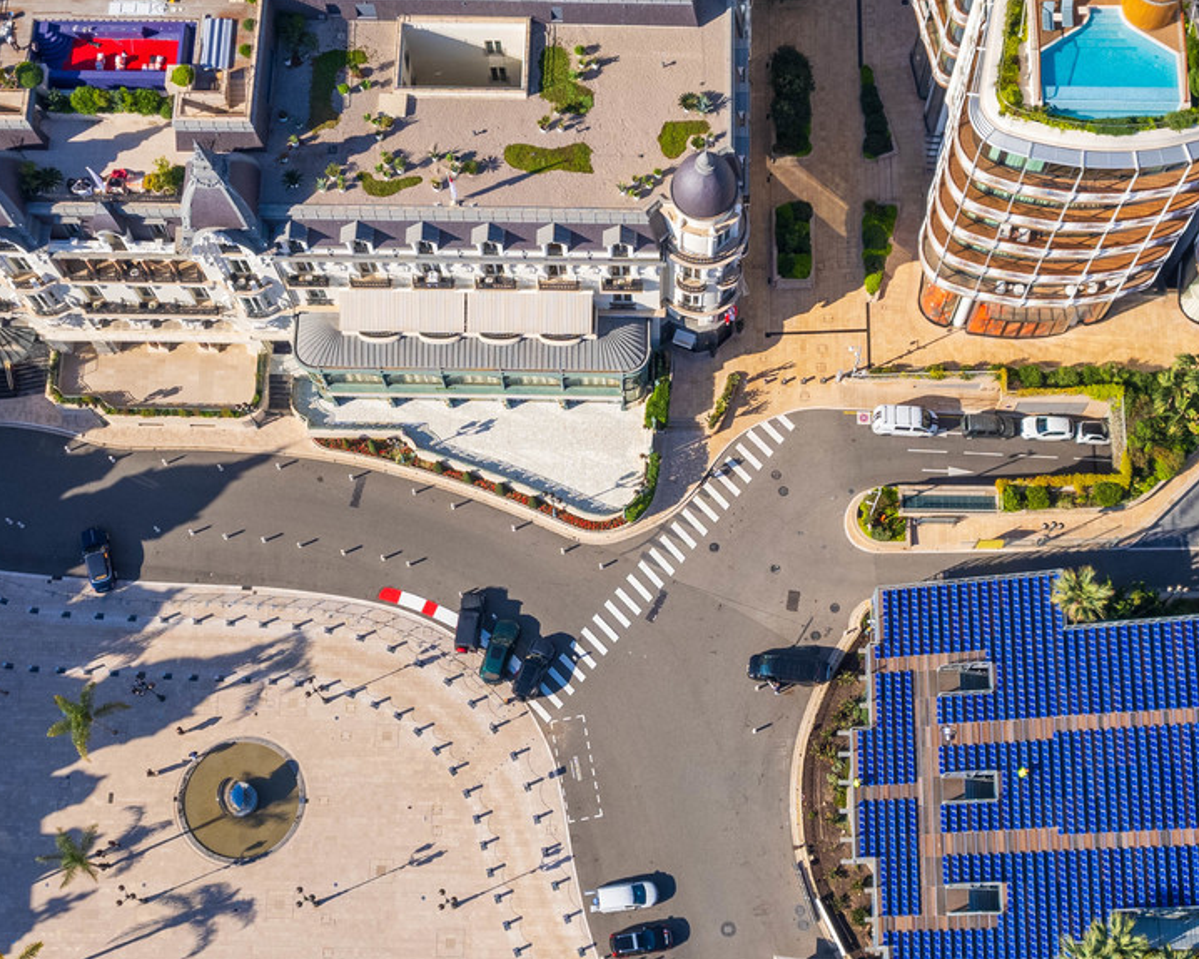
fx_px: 1632
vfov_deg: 32.6
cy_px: 593
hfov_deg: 40.3
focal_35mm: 46
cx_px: 646
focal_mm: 8.4
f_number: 2.8
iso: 100
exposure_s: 1/1250
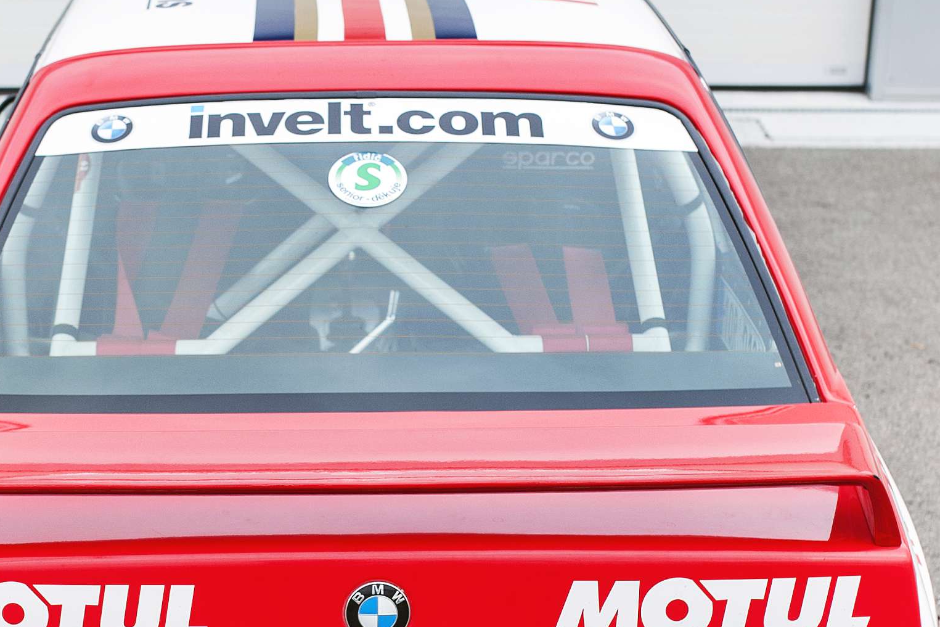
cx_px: 283
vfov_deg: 14.4
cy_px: 461
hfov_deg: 21.3
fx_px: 2481
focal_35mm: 95
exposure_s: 1/500
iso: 250
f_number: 4
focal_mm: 35
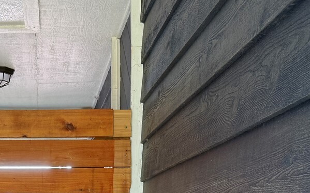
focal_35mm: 68
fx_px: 574
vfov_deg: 17.8
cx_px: 41
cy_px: 256
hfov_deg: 29.2
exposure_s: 1/121
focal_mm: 6.76
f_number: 1.78
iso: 160
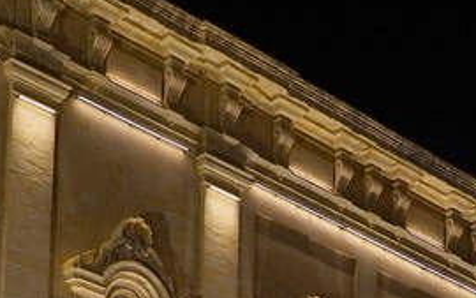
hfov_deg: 16.0
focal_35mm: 127
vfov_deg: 9.4
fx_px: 1648
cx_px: 515
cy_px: 672
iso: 800
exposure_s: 1/30
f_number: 3.2
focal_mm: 28
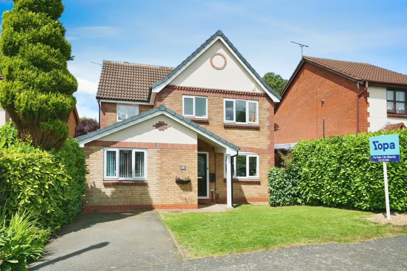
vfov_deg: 53.1
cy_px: 136
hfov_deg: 73.7
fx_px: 271
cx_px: 204
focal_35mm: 24
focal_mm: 24
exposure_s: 1/4000
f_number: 10
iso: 2000
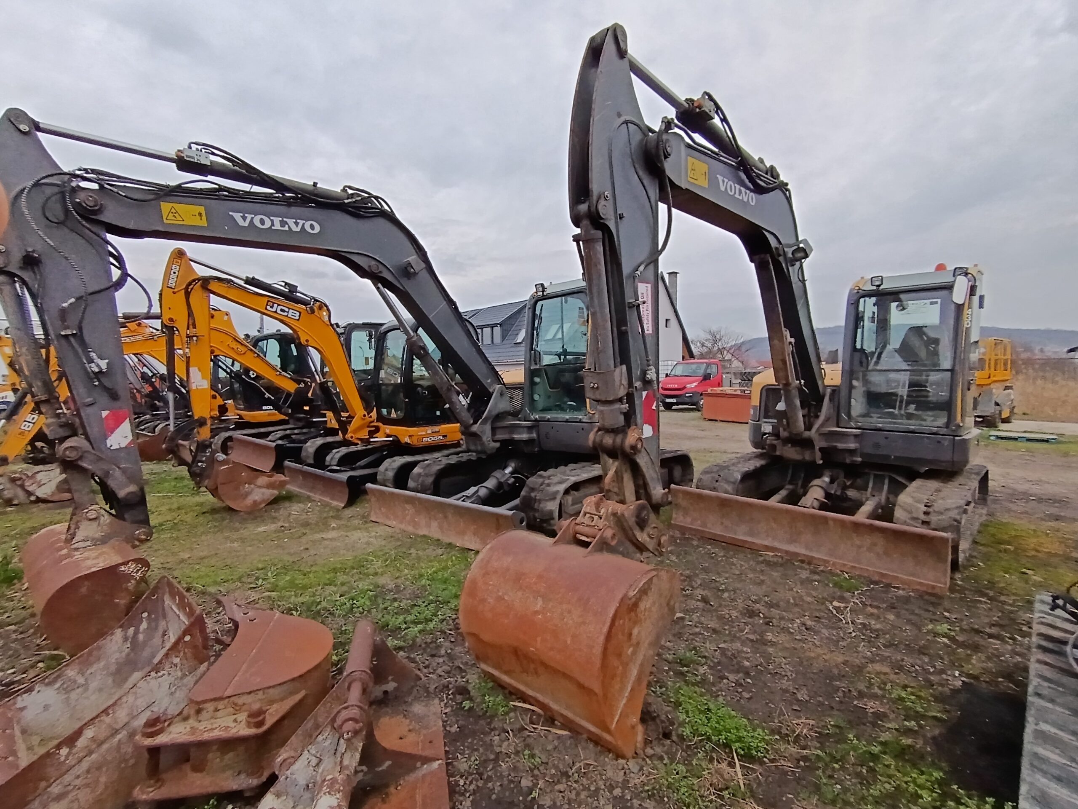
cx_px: 539
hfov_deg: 91.0
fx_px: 529
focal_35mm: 17
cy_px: 404
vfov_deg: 74.7
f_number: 2.2
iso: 101
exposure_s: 1/322
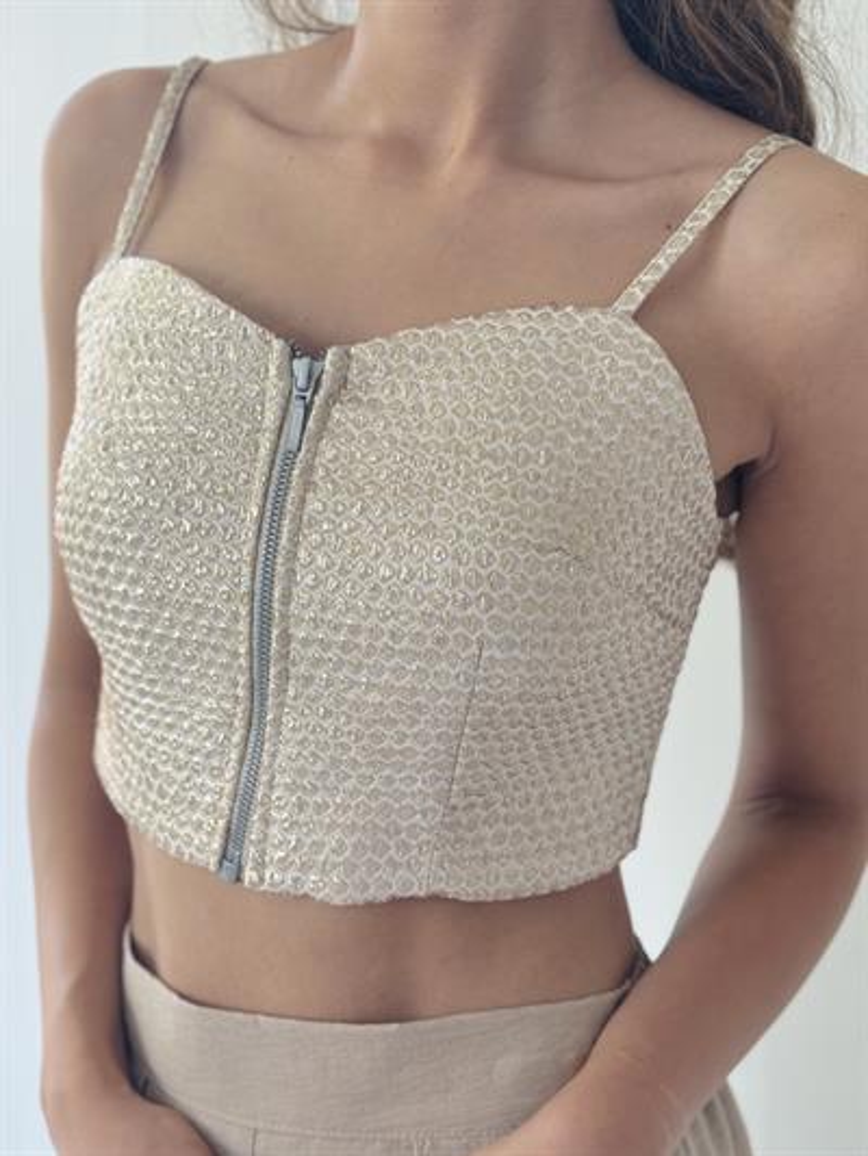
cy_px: 578
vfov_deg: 39.6
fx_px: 1604
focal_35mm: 48
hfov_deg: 30.3
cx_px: 434
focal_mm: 6.76
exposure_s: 1/119
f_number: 1.78
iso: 100
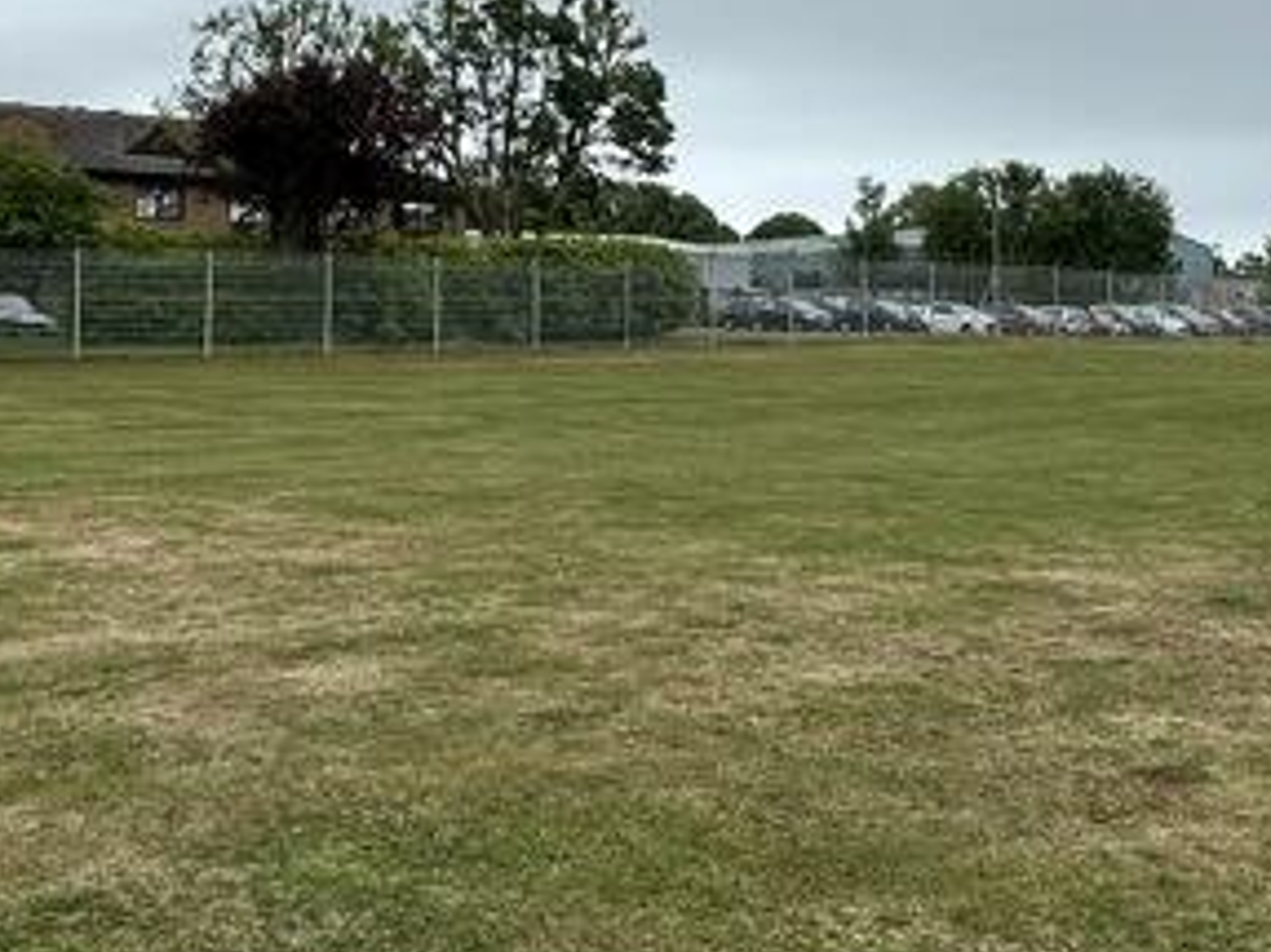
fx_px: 1835
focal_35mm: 50
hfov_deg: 38.1
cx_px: 731
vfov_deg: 28.3
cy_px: 159
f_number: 2.2
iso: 40
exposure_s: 1/636
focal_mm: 2.22
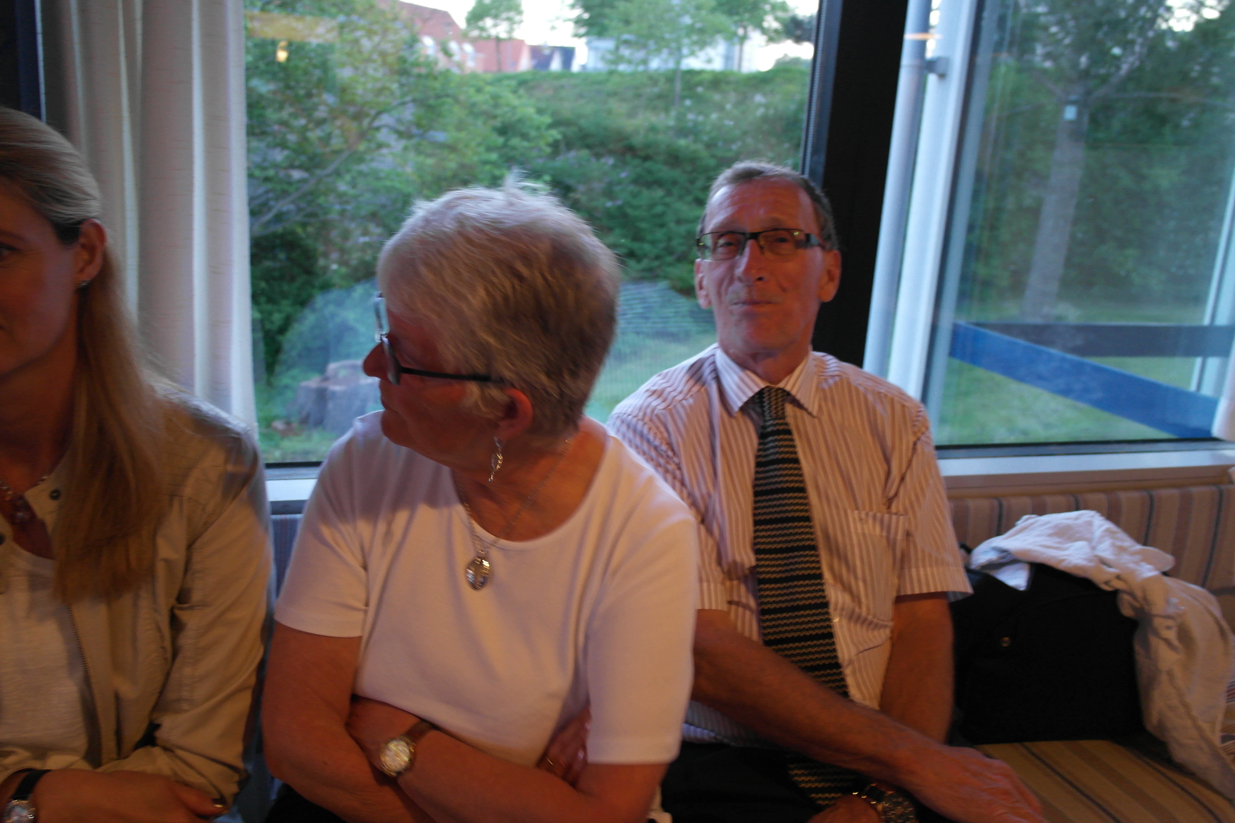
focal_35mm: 30
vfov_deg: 43.6
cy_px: 412
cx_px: 618
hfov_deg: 61.9
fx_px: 1029
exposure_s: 1/20
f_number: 3.5
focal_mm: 20
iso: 800
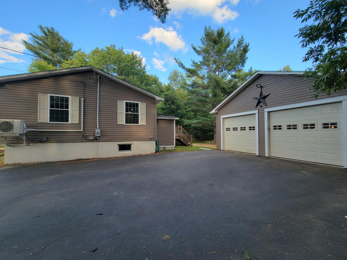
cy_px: 130
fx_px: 130
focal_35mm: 13
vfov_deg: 89.9
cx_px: 174
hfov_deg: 106.2
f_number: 2.2
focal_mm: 2.2
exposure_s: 1/193
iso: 50
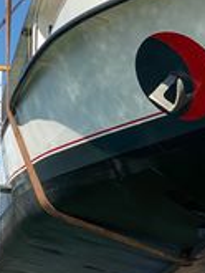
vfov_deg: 12.2
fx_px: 1270
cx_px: 136
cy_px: 84
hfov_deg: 9.2
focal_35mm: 161
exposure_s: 1/799
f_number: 2
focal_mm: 6
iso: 20
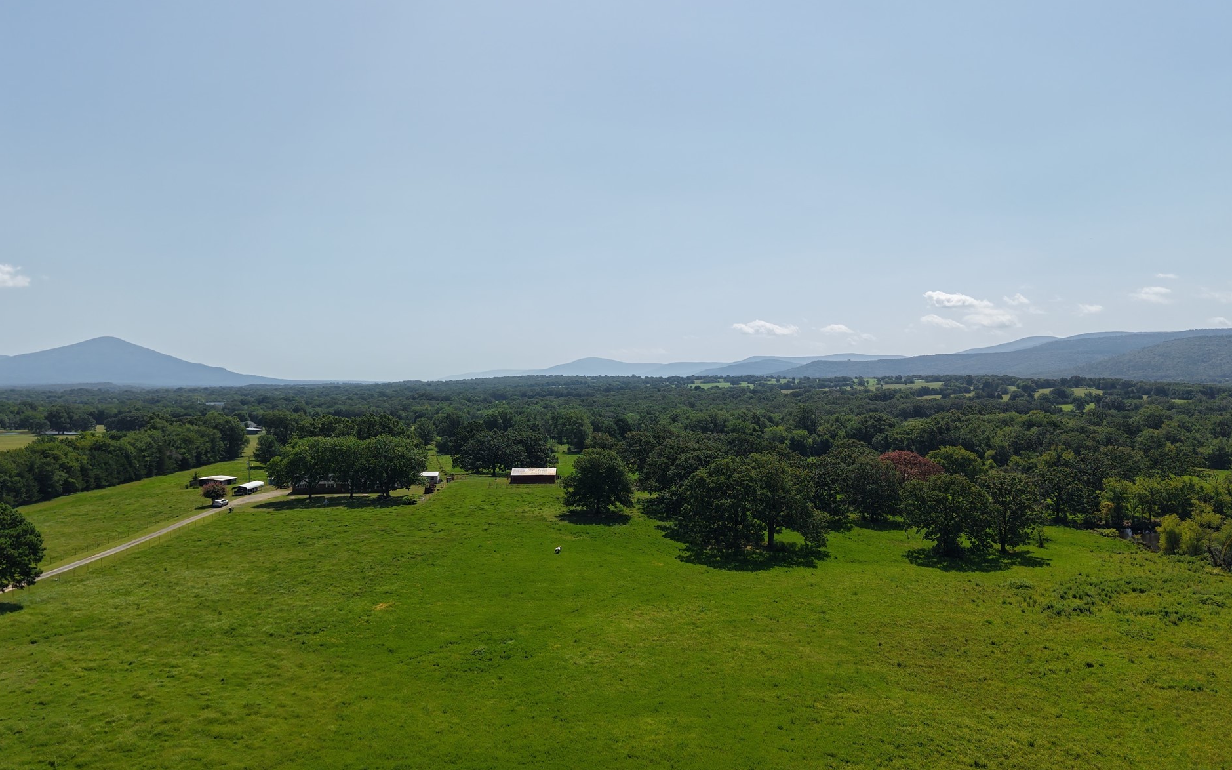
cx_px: 607
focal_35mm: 26
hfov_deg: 70.4
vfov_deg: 47.6
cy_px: 384
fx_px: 873
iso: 140
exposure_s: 1/5000
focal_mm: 8.67
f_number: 1.8
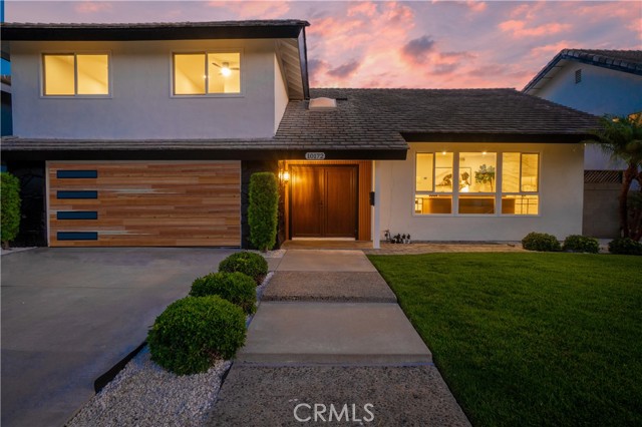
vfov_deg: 67.3
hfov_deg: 90.0
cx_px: 321
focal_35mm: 18
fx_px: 321
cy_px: 214
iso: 320
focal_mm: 12
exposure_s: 2.5
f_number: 11
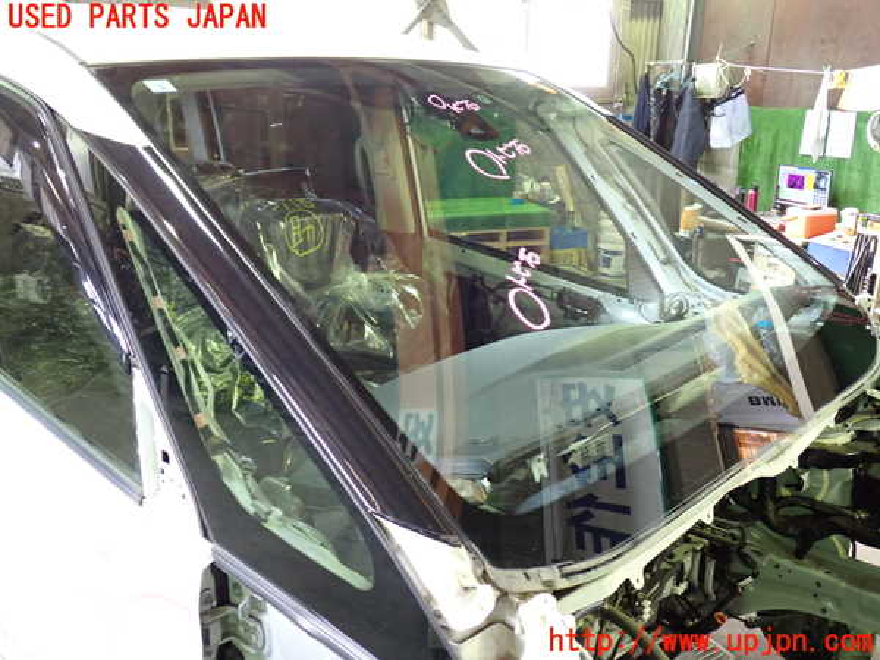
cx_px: 440
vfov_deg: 46.8
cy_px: 330
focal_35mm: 30
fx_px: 763
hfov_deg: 60.0
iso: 500
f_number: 2.3
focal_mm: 5.4
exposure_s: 1/30
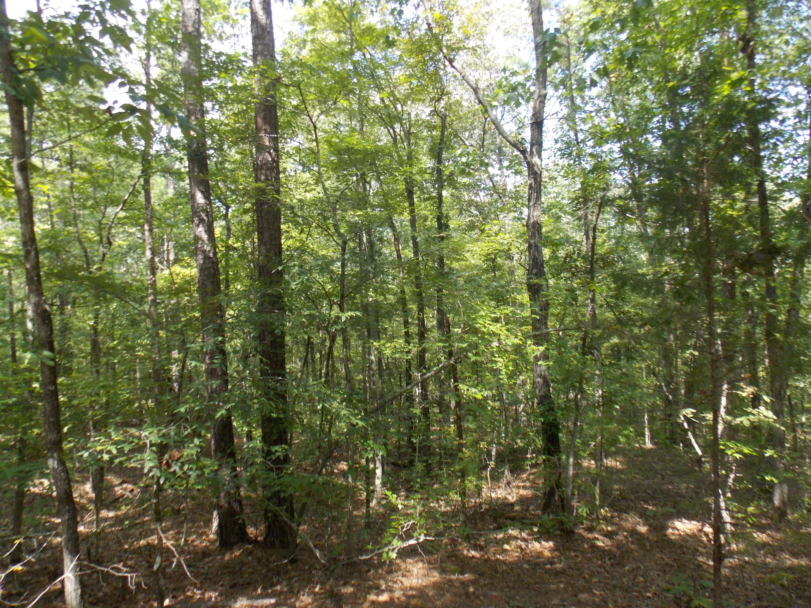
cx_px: 406
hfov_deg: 73.9
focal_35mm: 23
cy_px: 304
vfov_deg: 58.9
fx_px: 539
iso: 200
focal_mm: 4
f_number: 3.1
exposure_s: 1/250
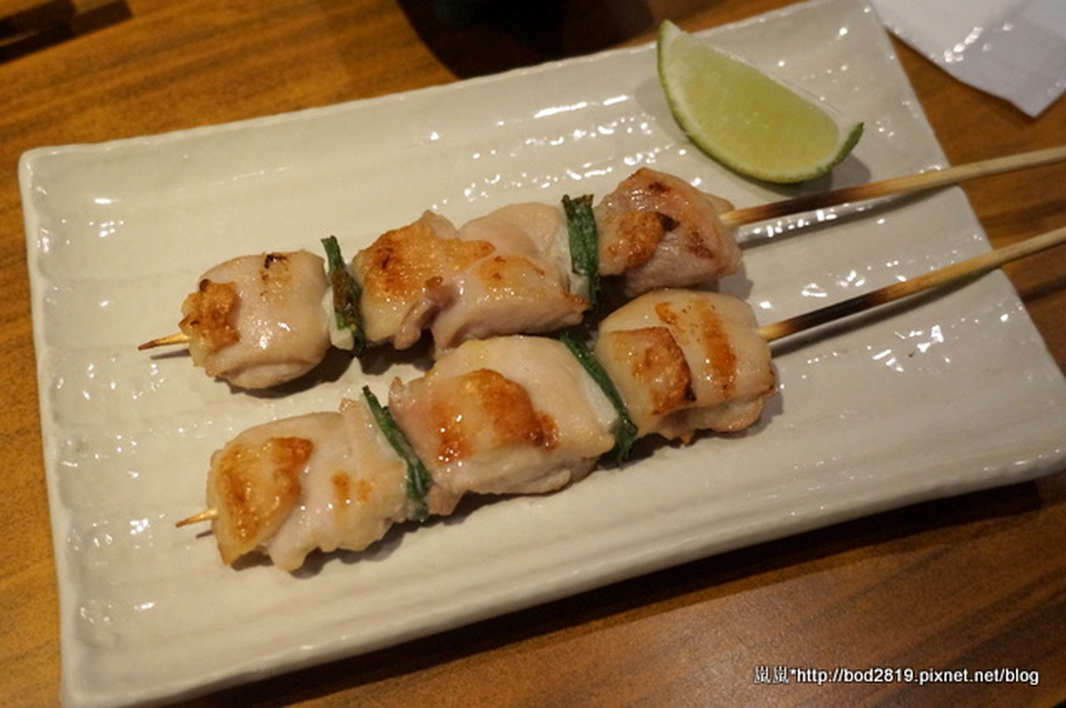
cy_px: 354
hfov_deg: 51.3
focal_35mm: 38
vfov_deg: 35.4
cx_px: 533
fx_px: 1109
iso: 3200
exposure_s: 1/30
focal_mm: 25
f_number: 4.5
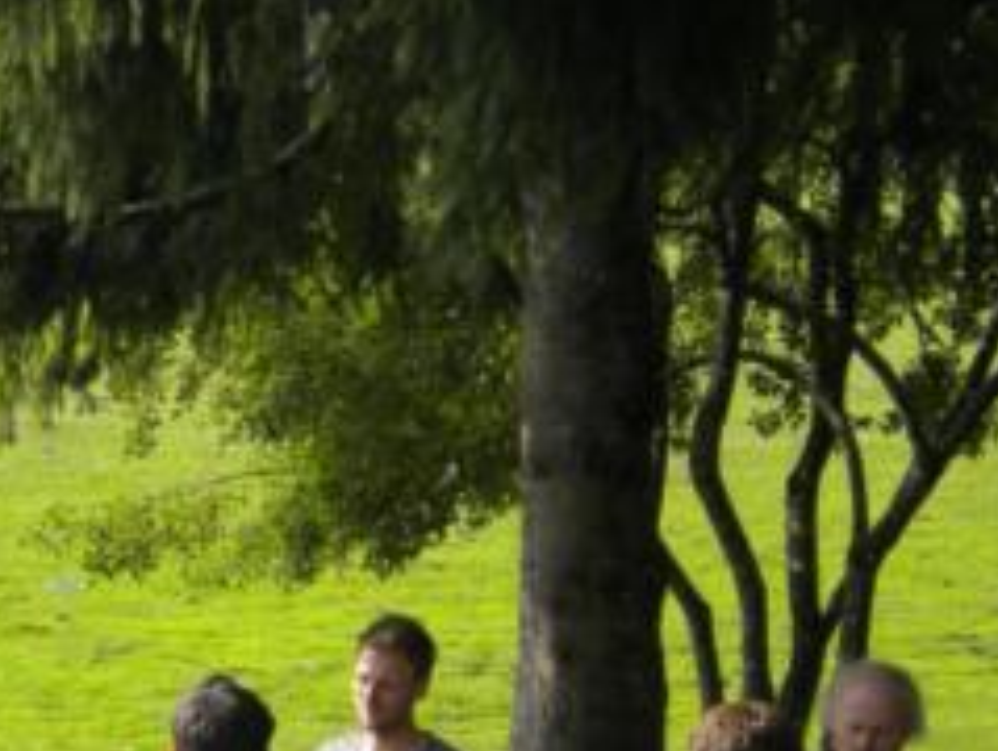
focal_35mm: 165
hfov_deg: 11.9
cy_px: 774
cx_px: 84
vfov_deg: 9.0
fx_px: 4764
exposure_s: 1/114
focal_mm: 14.3
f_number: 5.1
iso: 83
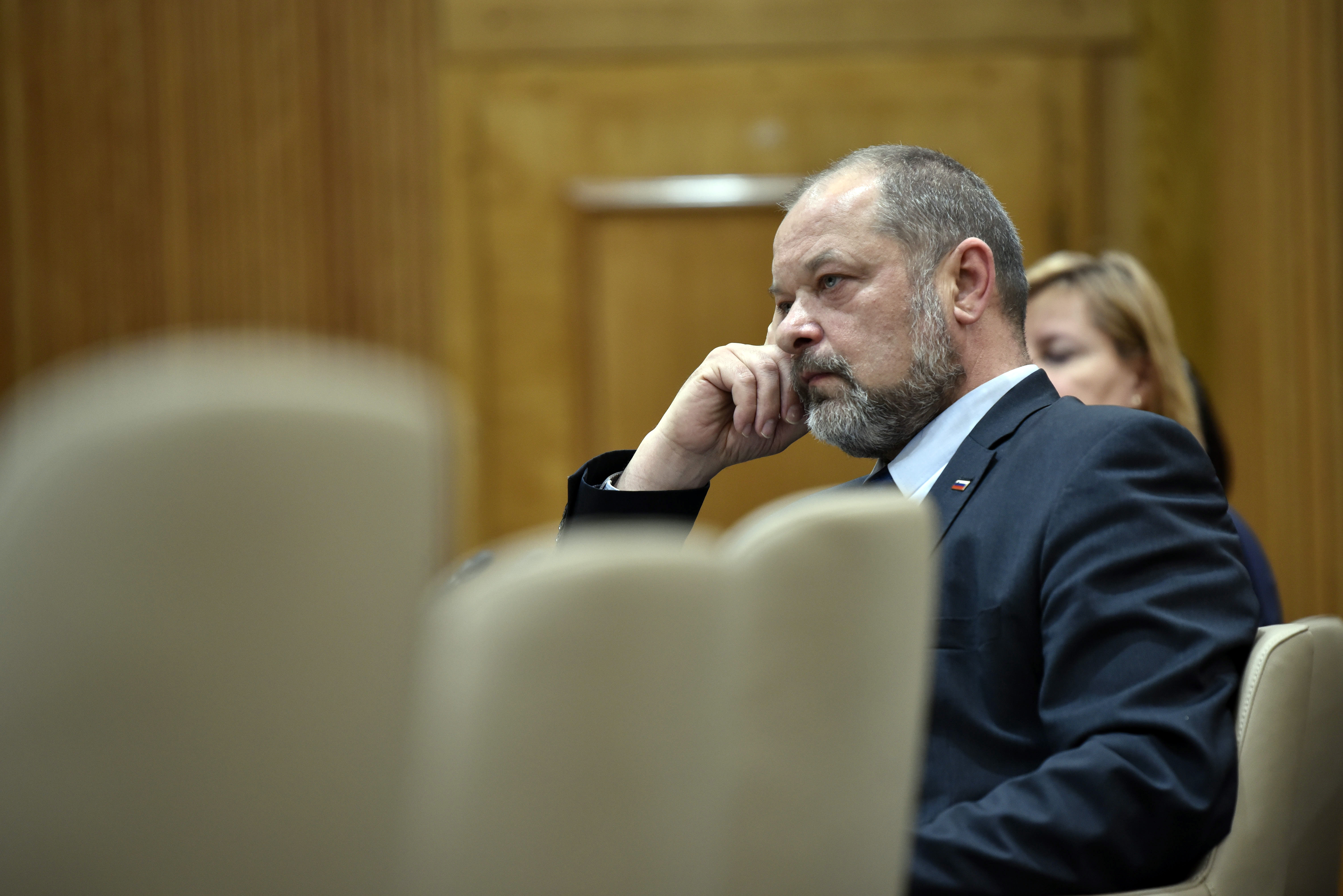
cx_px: 672
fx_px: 7464
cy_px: 448
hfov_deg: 10.3
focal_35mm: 200
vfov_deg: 6.9
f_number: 4
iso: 1600
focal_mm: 200
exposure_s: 1/160
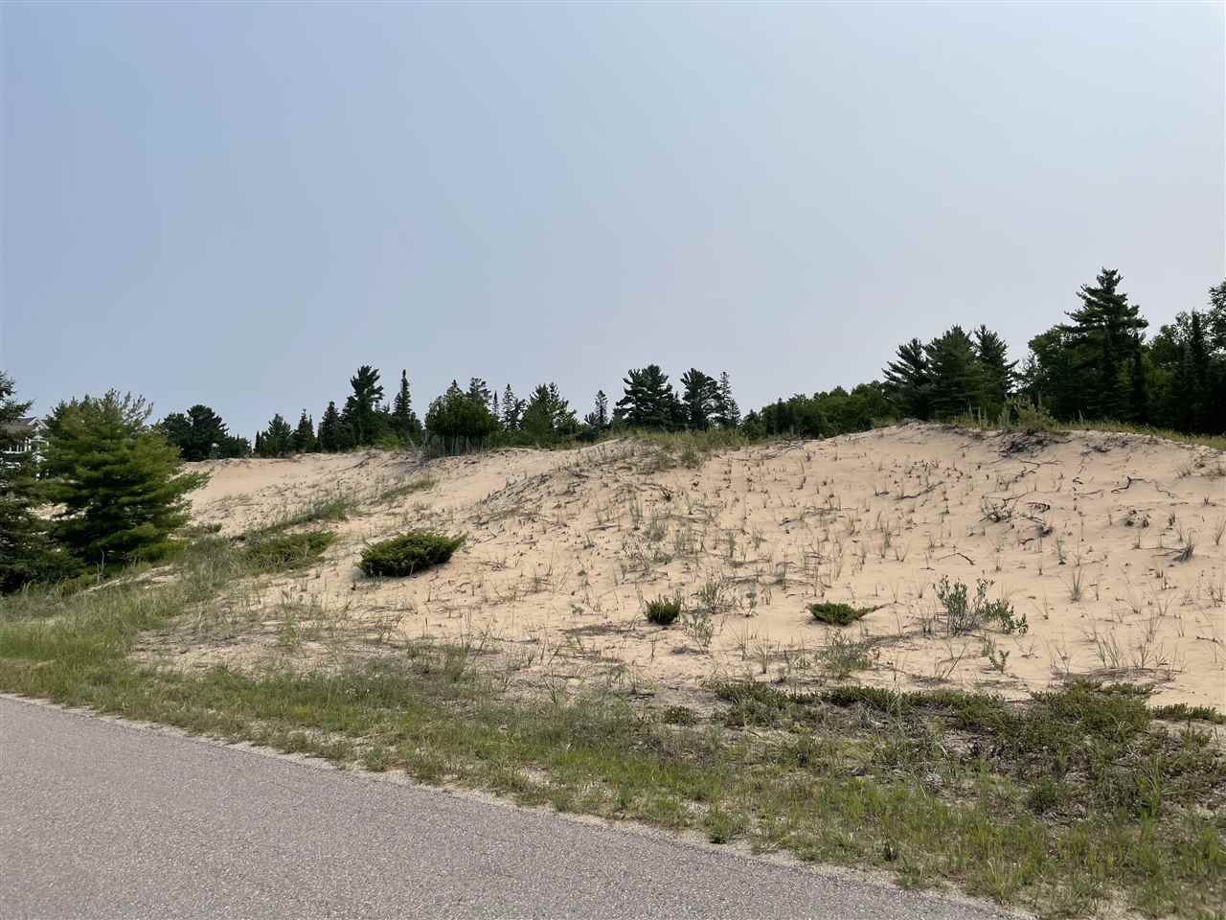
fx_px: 921
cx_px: 613
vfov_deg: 53.1
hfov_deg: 67.3
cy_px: 460
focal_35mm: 26
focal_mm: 4.2
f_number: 1.6
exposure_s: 1/9091
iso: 32
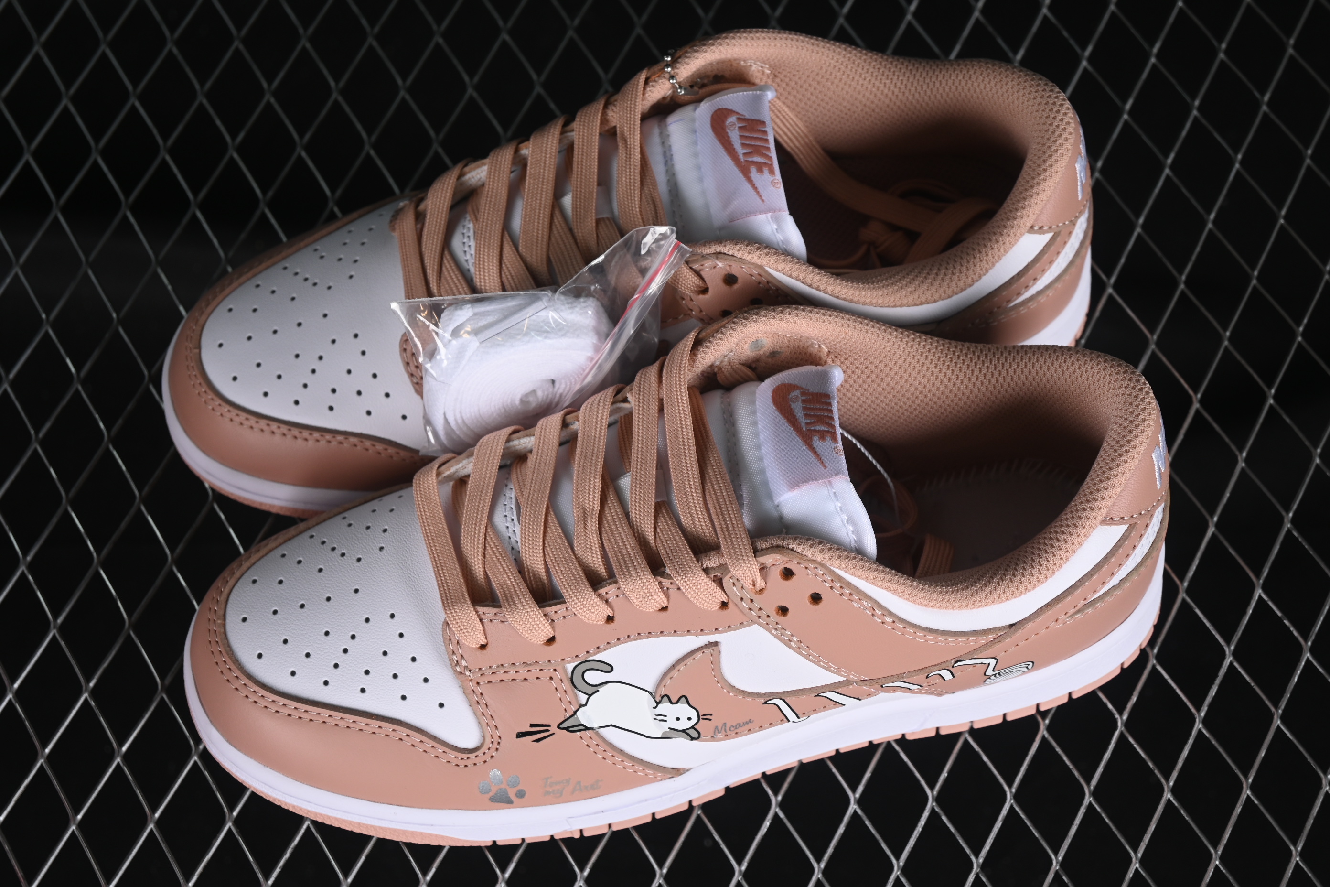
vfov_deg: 18.2
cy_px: 444
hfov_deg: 27.0
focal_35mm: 75
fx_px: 2771
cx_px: 665
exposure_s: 1/80
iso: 160
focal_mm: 50
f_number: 7.1
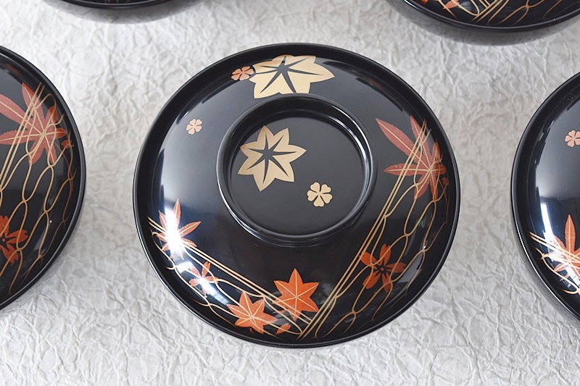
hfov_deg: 24.6
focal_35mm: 82
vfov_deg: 16.5
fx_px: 1329
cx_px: 290
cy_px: 193
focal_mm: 55
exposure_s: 1/8
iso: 800
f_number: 5.6
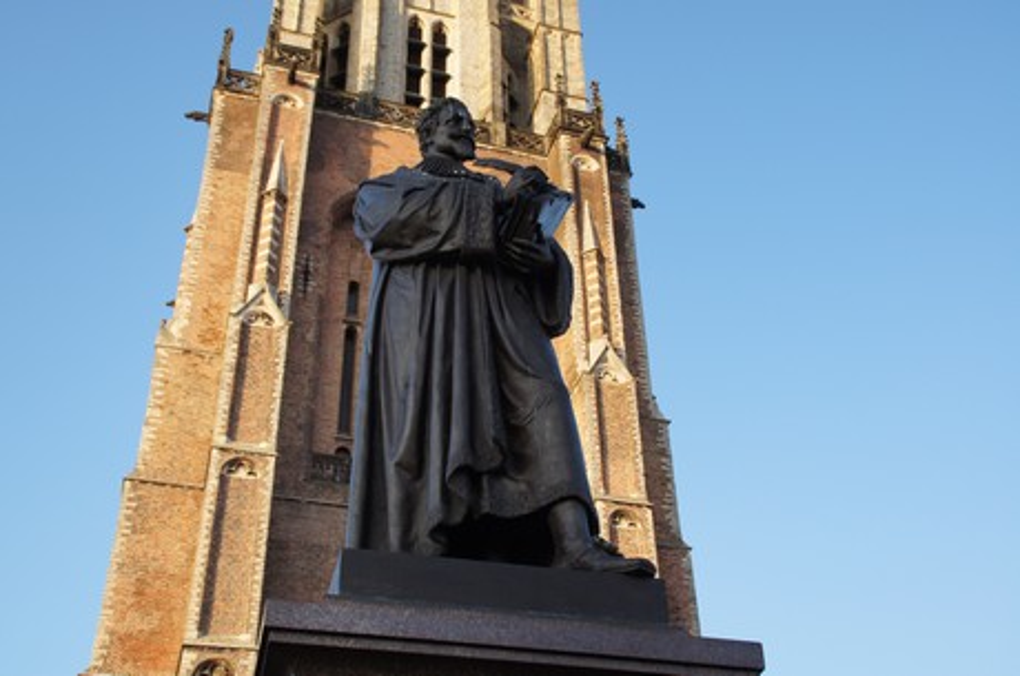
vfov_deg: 31.8
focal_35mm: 42
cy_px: 338
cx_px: 510
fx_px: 1188
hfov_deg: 46.5
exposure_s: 1/125
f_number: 6.3
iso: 100
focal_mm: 28
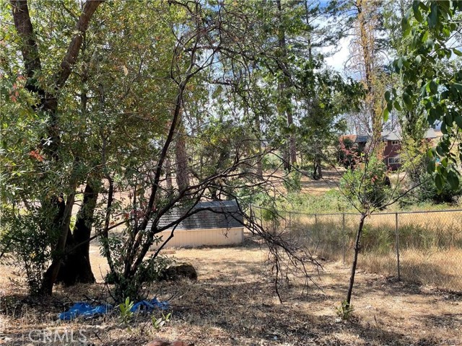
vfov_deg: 53.1
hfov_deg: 67.3
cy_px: 173
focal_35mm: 26
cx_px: 231
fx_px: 347
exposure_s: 1/716
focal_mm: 4.2
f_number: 1.6
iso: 32
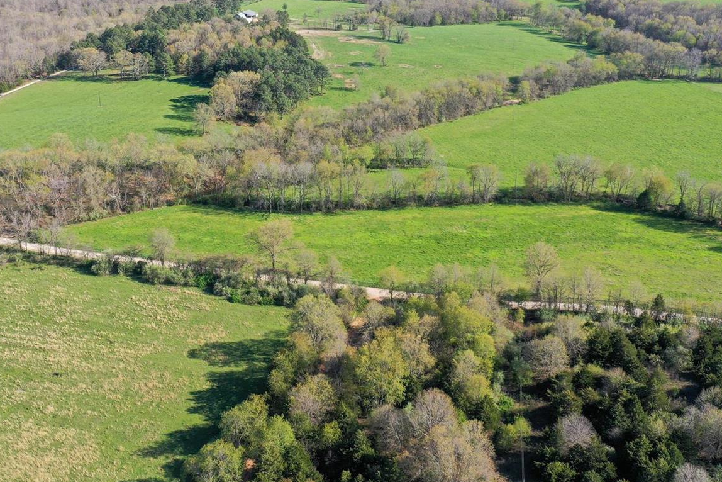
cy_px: 169
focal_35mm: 39
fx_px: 782
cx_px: 328
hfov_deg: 49.5
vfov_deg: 34.0
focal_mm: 10.26
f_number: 5
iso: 100
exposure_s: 1/320
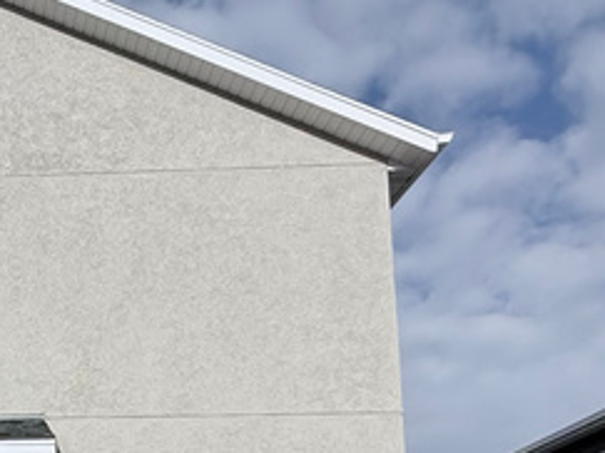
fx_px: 1031
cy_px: 597
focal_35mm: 59
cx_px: -132
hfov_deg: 28.3
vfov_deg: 22.1
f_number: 2.2
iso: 40
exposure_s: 1/6173
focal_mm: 2.22
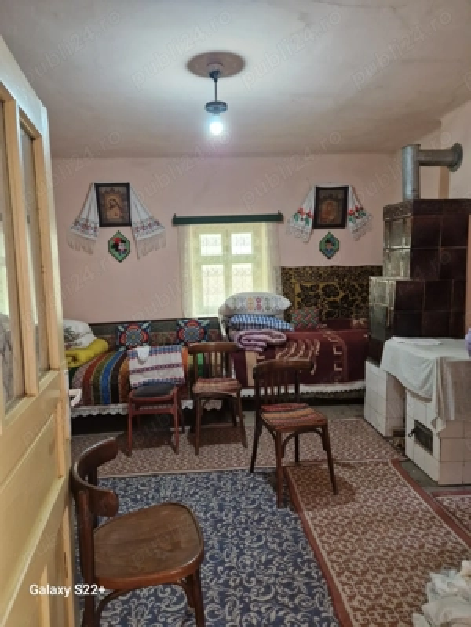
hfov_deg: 58.9
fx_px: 417
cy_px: 314
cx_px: 236
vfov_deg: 73.9
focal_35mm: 23
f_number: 1.8
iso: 500
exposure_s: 1/100
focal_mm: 5.4
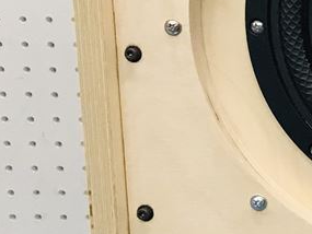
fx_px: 1416
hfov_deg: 10.2
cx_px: 837
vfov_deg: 9.4
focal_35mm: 157
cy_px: 184
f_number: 1.8
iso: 32
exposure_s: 1/33
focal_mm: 3.99
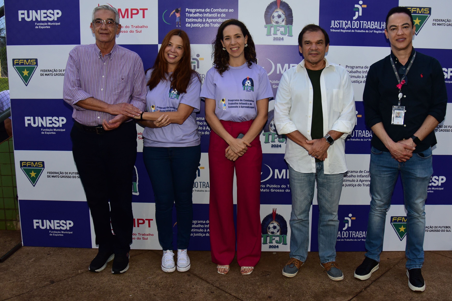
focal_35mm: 31
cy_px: 122
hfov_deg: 60.2
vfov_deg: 42.2
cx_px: 247
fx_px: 389
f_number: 4
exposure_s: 1/80
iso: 1250
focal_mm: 24
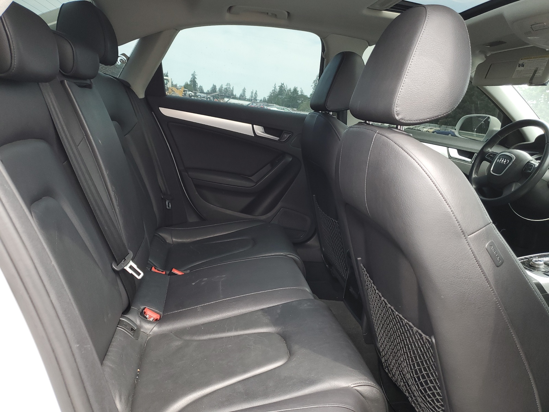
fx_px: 412
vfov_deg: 53.1
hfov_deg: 67.3
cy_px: 206
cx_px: 274
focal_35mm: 26
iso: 55
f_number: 1.5
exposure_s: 1/120
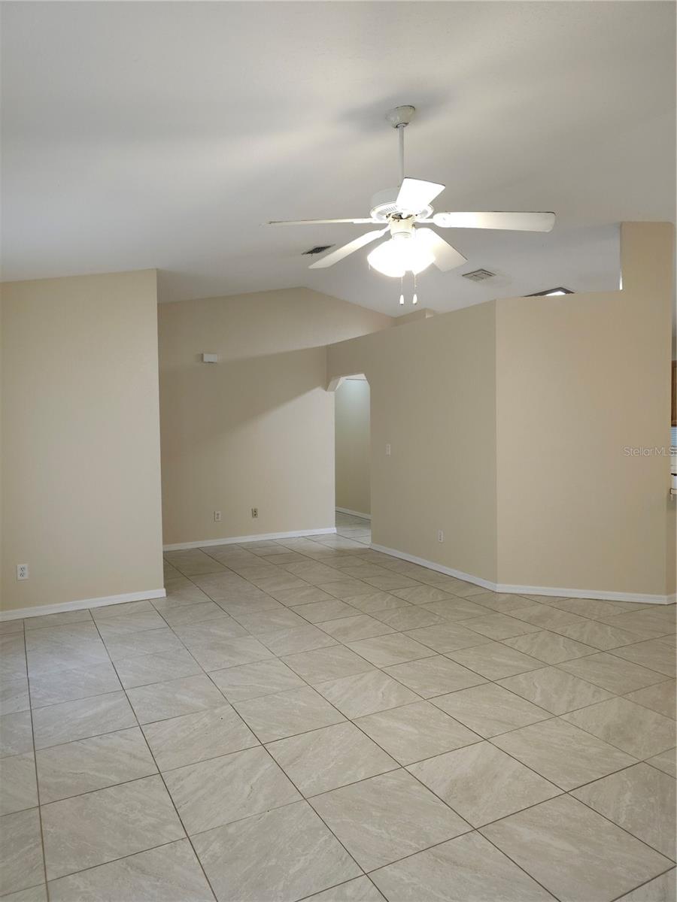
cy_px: 451
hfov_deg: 58.9
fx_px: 600
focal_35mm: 23
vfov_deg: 73.9
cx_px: 338
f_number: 1.7
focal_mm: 6.3
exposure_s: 1/60
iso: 200
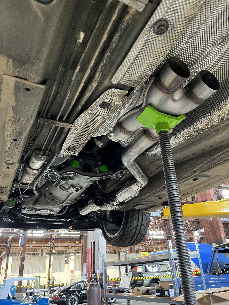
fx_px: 229
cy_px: 152
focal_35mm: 26
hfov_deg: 53.1
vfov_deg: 67.3
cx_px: 114
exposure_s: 1/60
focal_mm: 5.1
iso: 500
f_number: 1.6
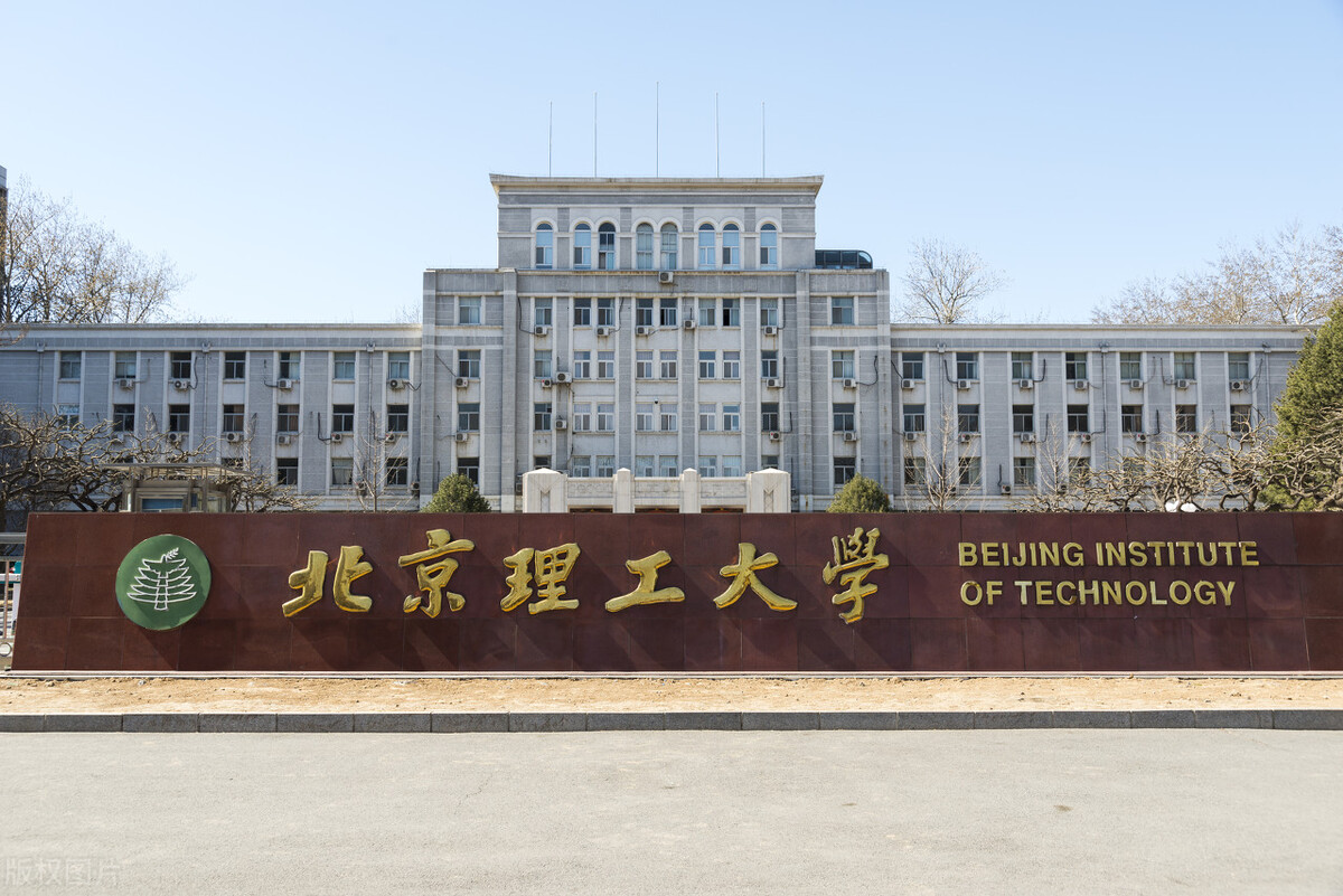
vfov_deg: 37.9
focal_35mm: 35
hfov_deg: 54.4
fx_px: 1306
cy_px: 448
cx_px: 672
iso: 100
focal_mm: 35
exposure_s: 1/320
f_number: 7.1
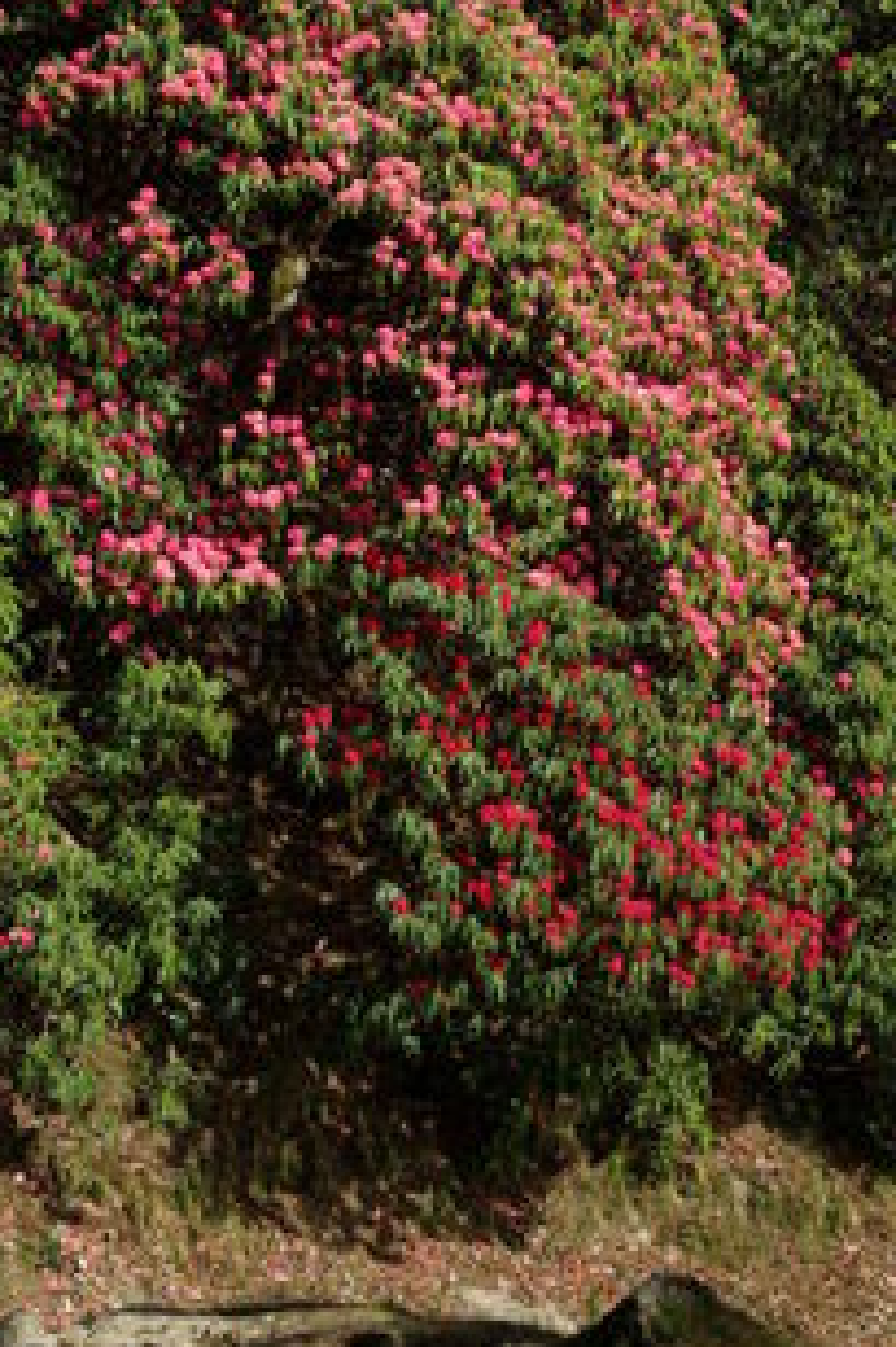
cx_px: 441
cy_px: 429
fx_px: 4813
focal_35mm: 129
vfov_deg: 15.9
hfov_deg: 10.6
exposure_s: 1/90
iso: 100
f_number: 5.6
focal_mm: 55
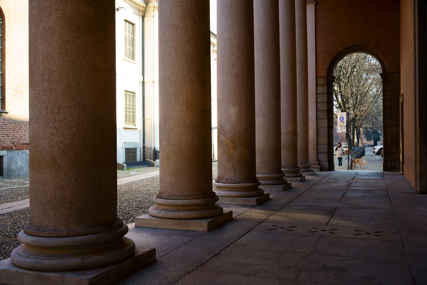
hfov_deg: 54.4
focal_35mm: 35
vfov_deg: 37.9
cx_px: 214
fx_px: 415
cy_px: 142
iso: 100
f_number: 10
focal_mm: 35
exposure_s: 1/25
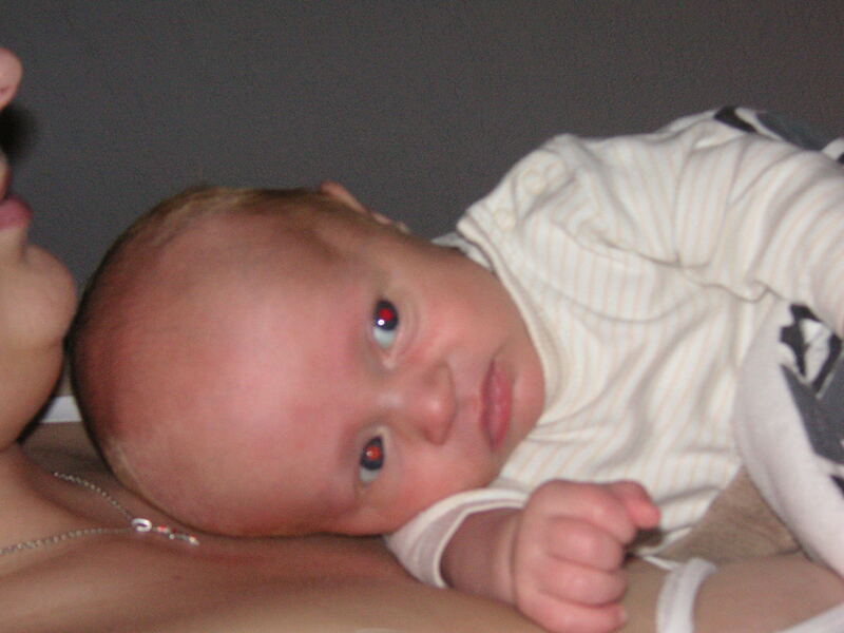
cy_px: 316
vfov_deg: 18.0
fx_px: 1999
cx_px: 422
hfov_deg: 23.8
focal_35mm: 82
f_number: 4.6
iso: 160
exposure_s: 1/90
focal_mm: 13.6
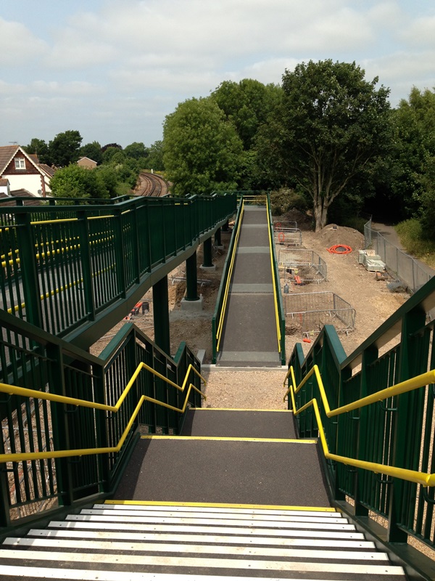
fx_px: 553
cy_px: 290
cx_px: 218
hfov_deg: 42.9
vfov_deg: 55.4
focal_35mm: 33
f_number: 2.4
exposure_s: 1/1290
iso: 50
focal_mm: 4.13
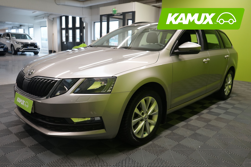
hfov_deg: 65.5
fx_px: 195
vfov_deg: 46.4
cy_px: 84
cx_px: 126
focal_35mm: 28
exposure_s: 1/30
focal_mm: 28
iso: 1000
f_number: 4.5
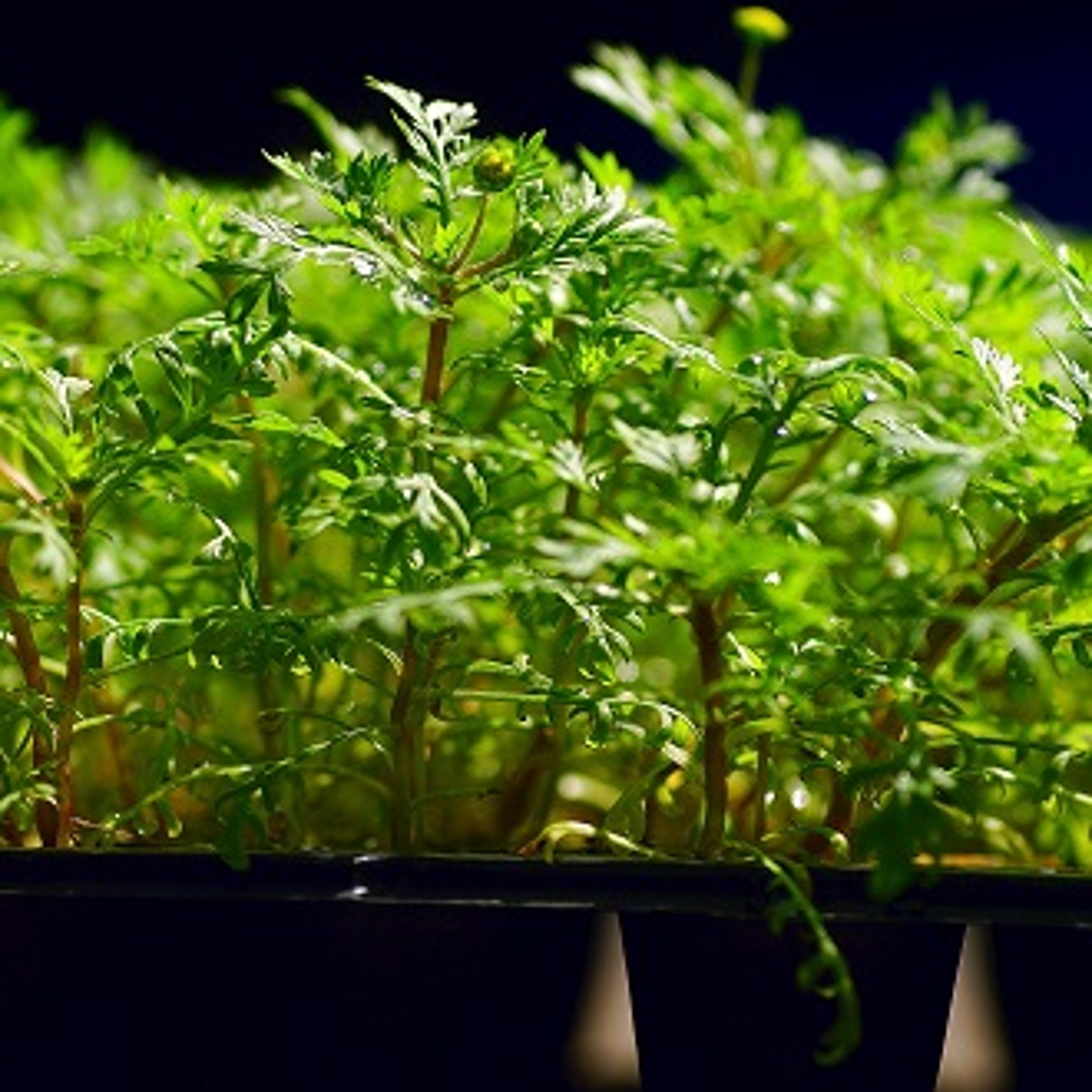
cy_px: 544
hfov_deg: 10.0
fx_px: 6210
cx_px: 318
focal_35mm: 174
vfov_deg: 10.0
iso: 100
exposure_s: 1/1000
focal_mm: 90
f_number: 4
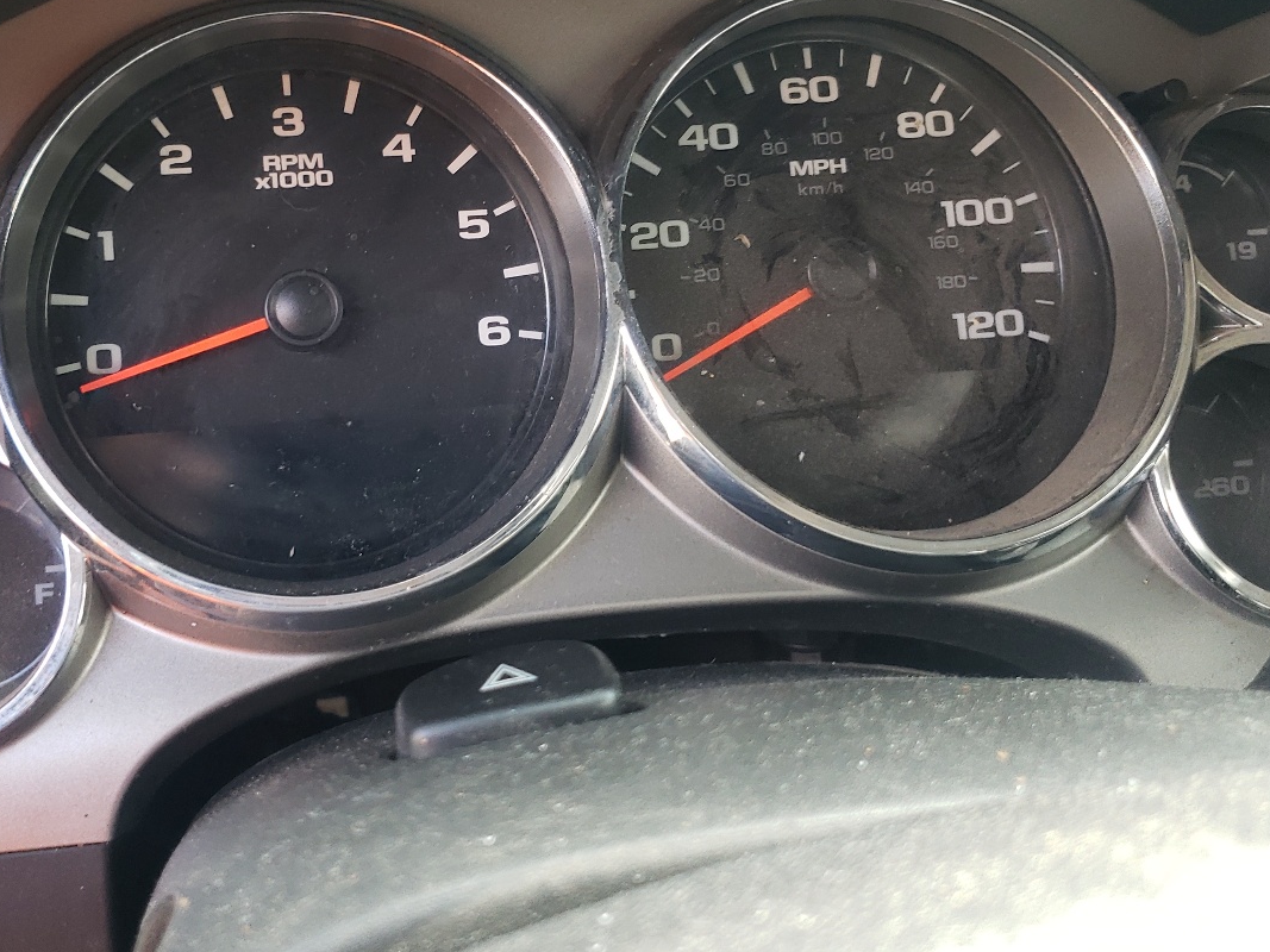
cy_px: 298
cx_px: 440
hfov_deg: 47.2
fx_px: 1431
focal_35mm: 39
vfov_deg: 36.3
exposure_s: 1/60.2
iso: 97
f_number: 1.5
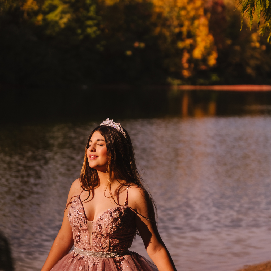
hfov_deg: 16.6
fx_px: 930
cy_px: 92
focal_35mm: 105
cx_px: 124
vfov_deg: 16.5
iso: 500
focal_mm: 70
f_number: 3.2
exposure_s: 1/8000
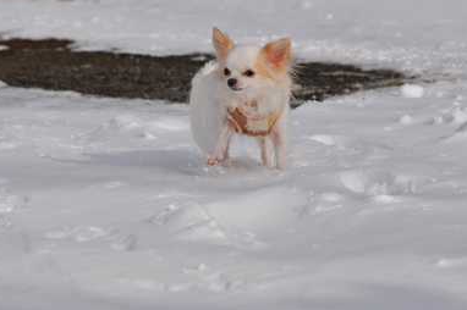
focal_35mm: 358
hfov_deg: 5.8
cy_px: 126
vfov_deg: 3.8
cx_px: 286
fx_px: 4640
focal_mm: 190
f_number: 9
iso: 200
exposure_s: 1/1250
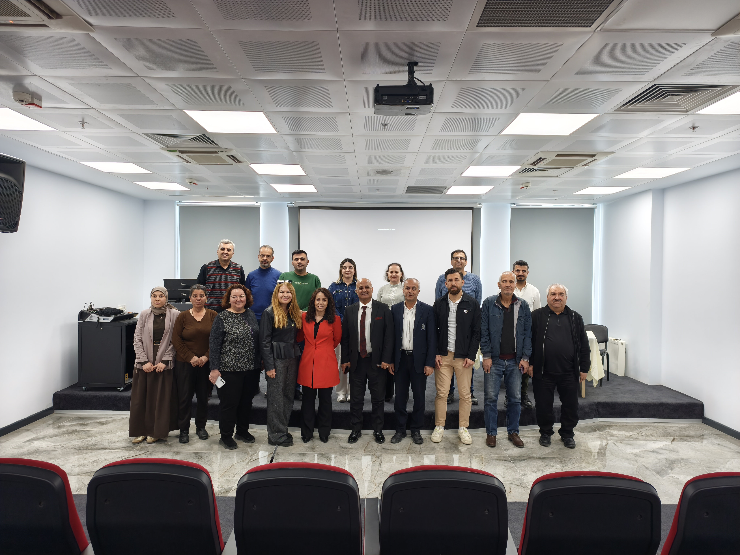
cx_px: 370
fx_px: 492
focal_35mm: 23
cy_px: 278
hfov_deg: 73.9
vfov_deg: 58.9
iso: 250
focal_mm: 6.45
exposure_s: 1/115
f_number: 1.62
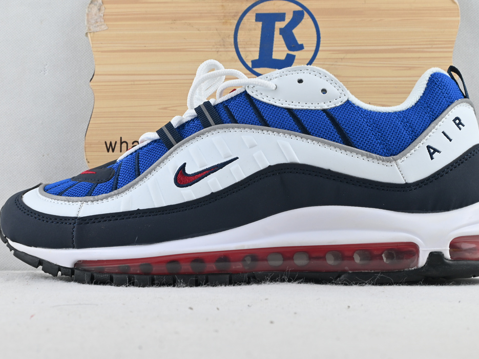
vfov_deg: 25.1
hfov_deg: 33.1
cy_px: 169
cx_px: 255
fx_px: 807
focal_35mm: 58
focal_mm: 31.5
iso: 100
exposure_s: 1/15
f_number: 10
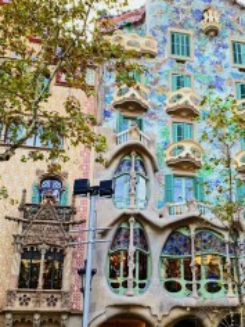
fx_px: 415
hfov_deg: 32.6
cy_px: 200
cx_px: 161
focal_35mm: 44
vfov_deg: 42.7
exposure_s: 1/121
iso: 32
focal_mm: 4.25
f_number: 1.8
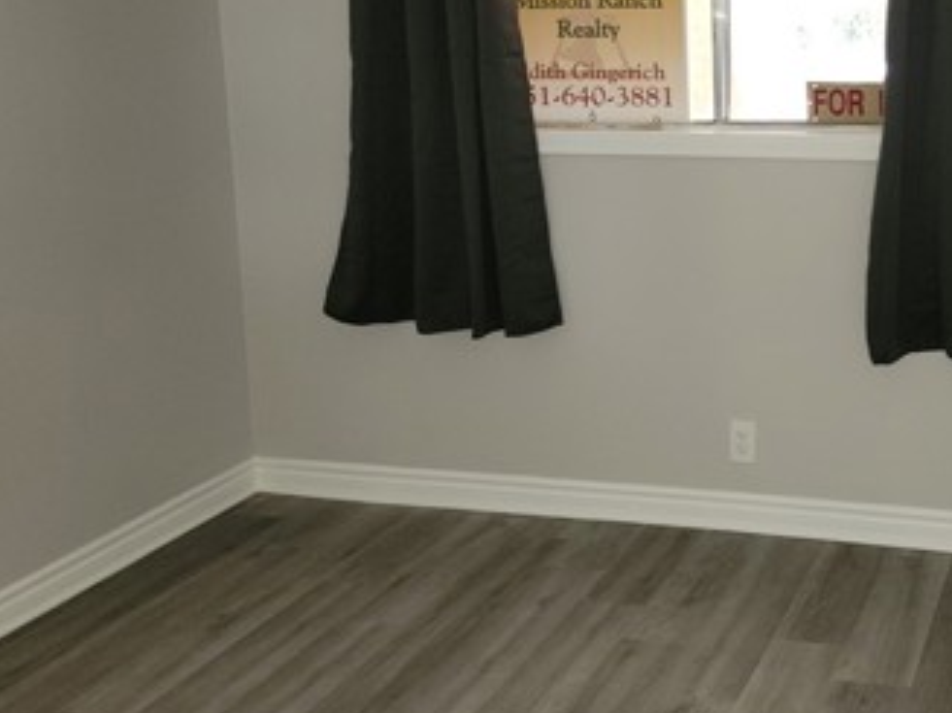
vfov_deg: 30.5
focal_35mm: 47
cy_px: 198
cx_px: 830
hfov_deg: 38.1
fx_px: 1292
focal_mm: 6.7
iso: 125
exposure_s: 1/17.2
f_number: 1.8
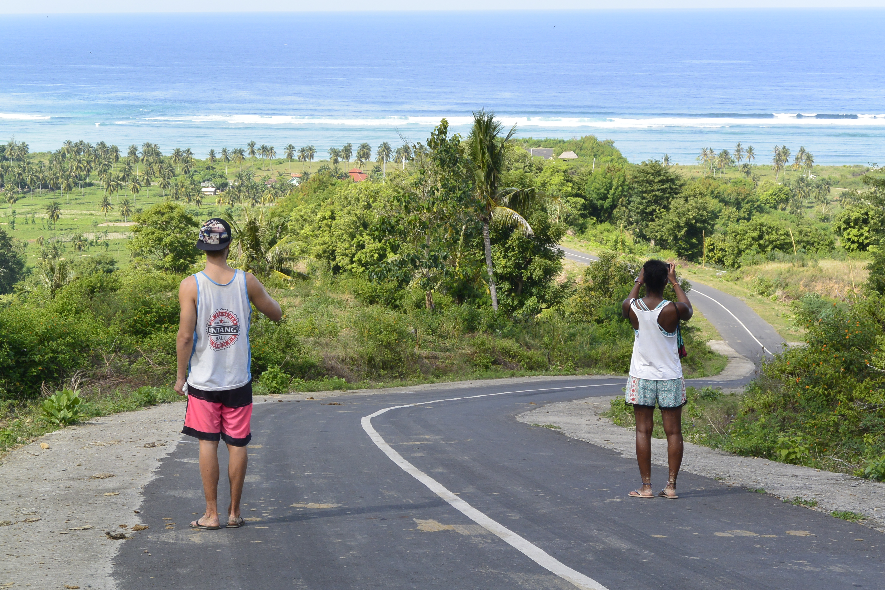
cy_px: 295
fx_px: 1819
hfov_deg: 27.3
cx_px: 442
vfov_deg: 18.4
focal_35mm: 74
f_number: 5.6
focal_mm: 27.5
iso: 160
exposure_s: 1/400
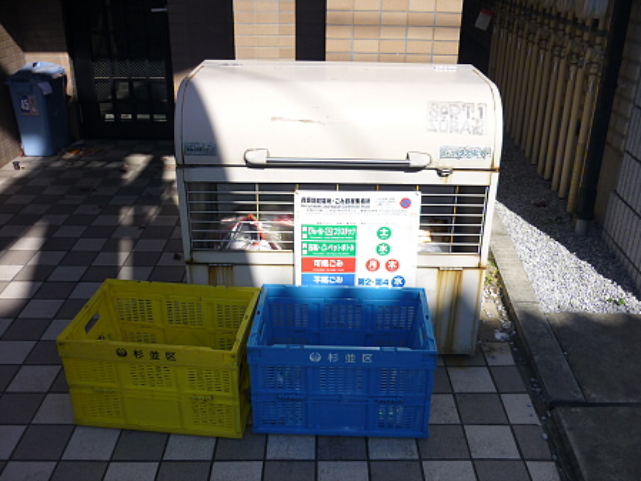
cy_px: 240
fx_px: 611
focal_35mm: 33
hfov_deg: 55.3
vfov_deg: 43.0
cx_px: 320
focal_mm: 5.5
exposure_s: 1/160
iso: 100
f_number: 8
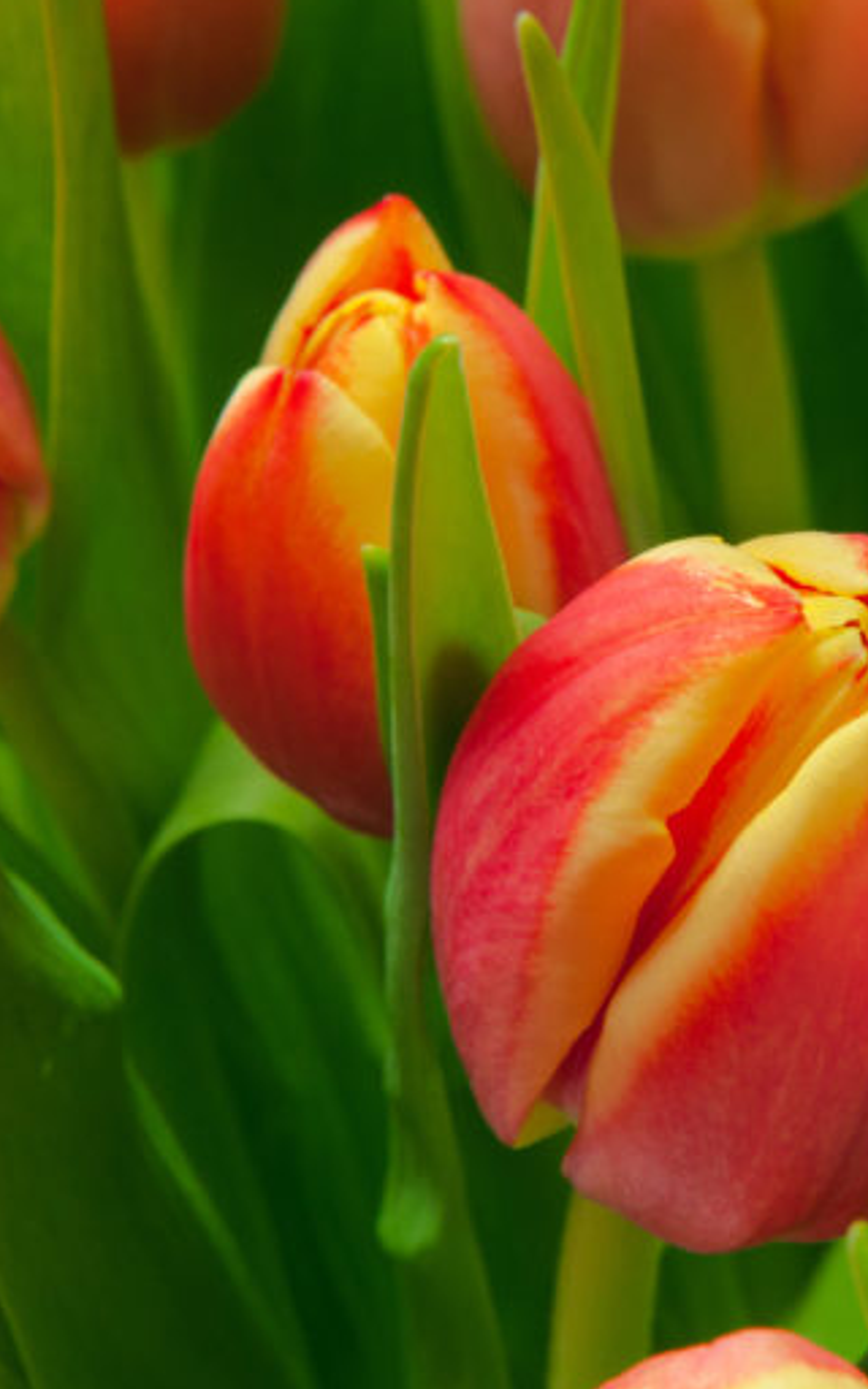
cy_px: 605
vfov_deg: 12.5
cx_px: 838
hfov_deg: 7.8
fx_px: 6359
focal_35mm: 168
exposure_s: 1/200
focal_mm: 55
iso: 200
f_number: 11
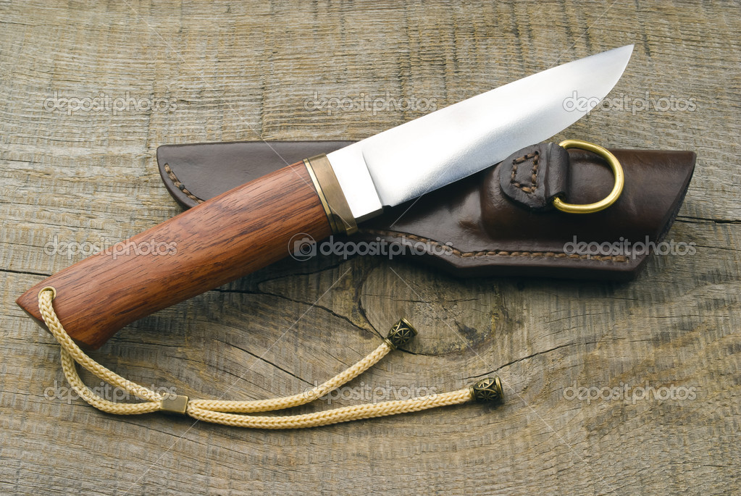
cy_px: 248
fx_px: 1082
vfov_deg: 25.8
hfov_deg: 37.8
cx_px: 370
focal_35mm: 52
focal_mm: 35
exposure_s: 1/200
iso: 100
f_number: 22
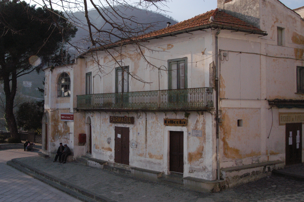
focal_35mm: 36
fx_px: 304
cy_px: 101
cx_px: 152
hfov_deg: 53.2
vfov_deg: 36.8
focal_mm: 24
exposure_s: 1/750
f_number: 14
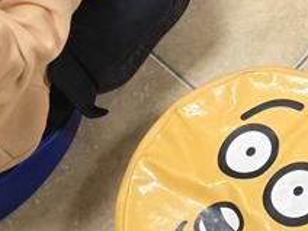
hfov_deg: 15.7
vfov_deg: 12.0
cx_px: 519
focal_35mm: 111
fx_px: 988
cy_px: -221
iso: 500
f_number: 1.7
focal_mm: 6.3
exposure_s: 1/120
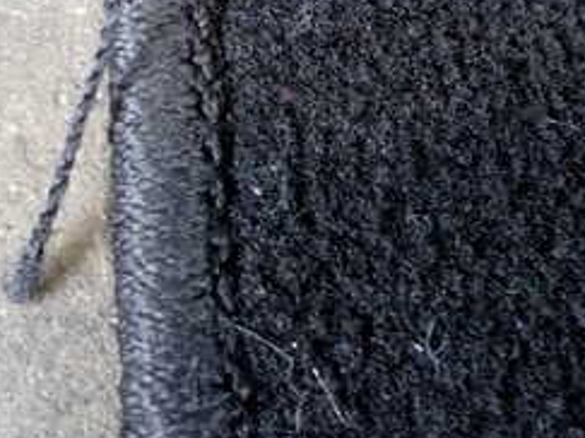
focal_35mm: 74
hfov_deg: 26.0
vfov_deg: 19.2
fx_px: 1250
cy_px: -29
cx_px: 132
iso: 320
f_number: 2.3
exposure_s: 1/30
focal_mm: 5.4
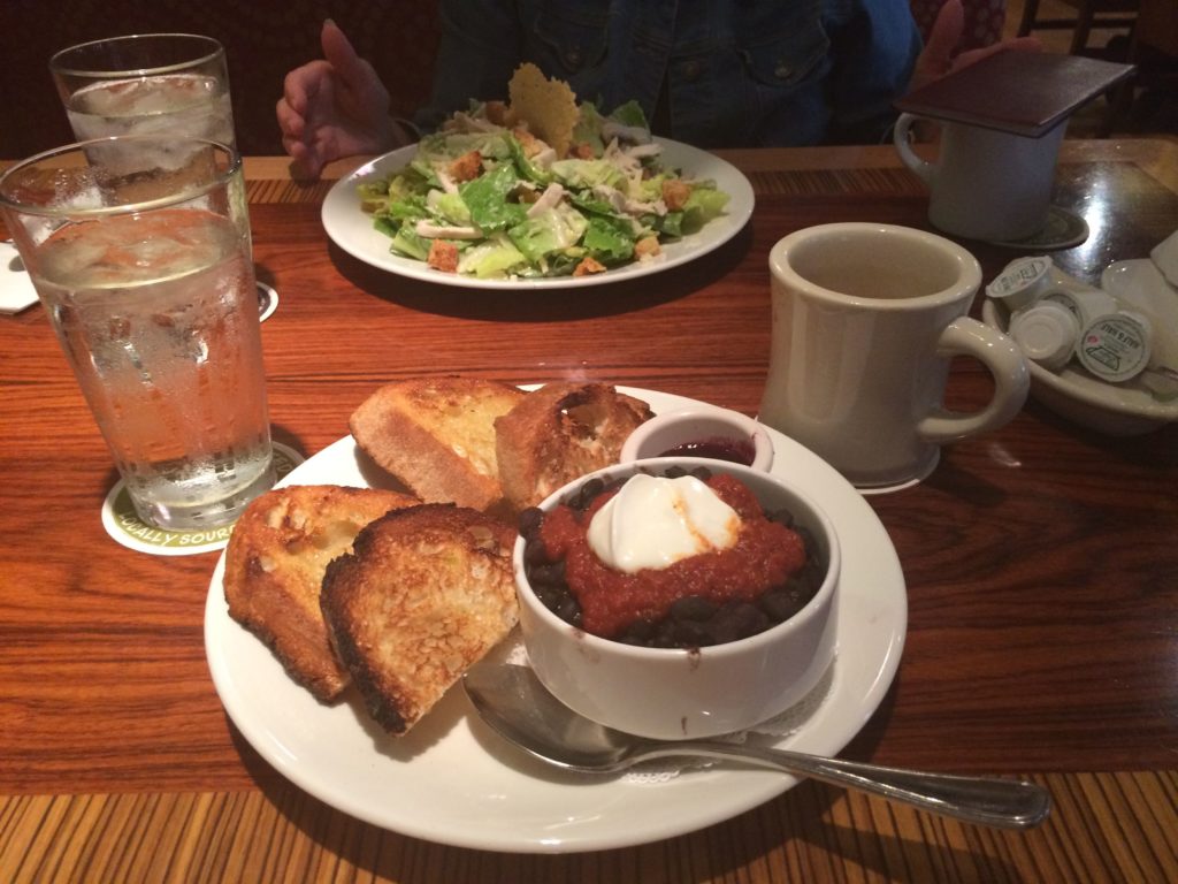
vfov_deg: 48.2
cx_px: 589
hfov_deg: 61.7
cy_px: 442
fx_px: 987
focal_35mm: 29
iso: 200
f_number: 2.2
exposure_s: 1/30
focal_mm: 4.15
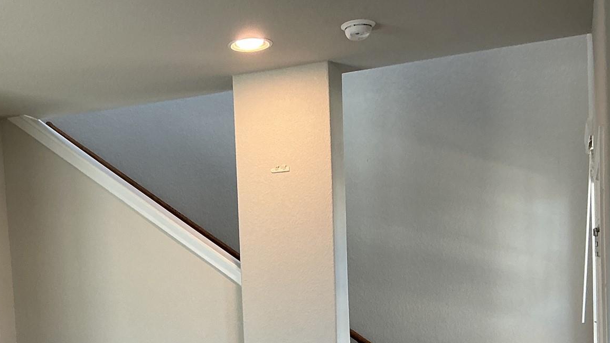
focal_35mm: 56
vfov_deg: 20.4
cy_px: 388
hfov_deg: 36.9
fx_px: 906
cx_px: 214
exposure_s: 1/60
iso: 40
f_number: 1.8
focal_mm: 3
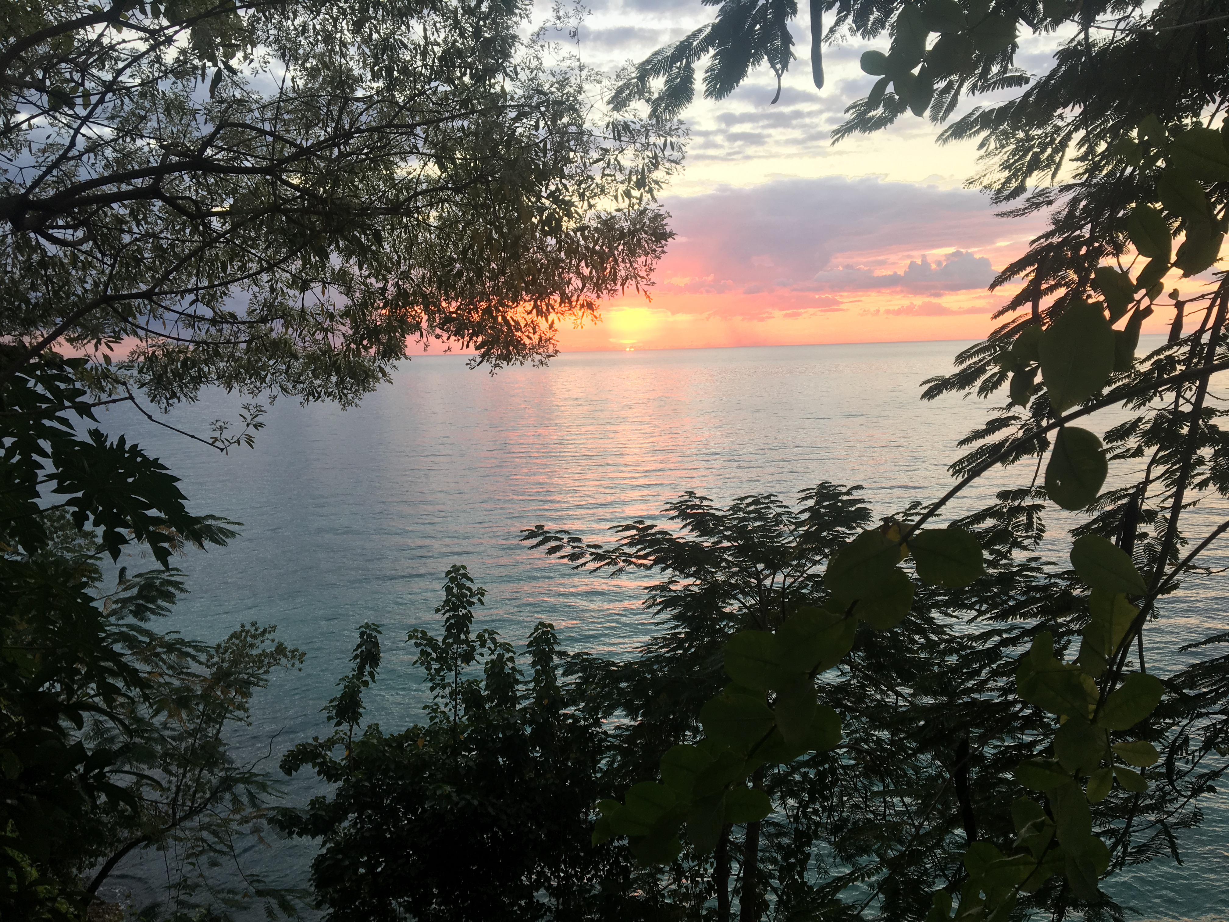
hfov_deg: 61.7
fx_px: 1030
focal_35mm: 29
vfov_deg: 48.2
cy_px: 461
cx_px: 614
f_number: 2.2
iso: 25
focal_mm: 4.15
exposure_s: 1/50
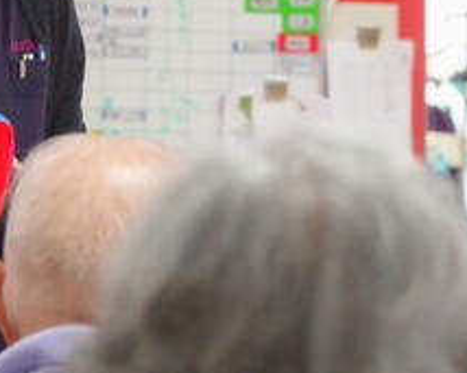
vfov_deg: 3.5
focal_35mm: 447
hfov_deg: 4.3
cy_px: 57
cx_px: -22
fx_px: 6175
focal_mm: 62.39
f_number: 4
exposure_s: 1/125
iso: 800
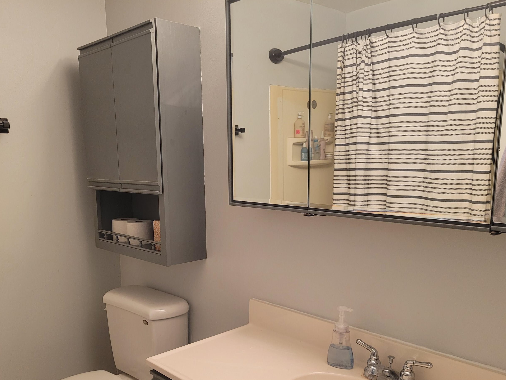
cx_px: 243
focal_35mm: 33
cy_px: 239
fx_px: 482
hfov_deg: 55.3
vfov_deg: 42.6
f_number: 1.8
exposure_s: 1/40
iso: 250
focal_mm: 5.4
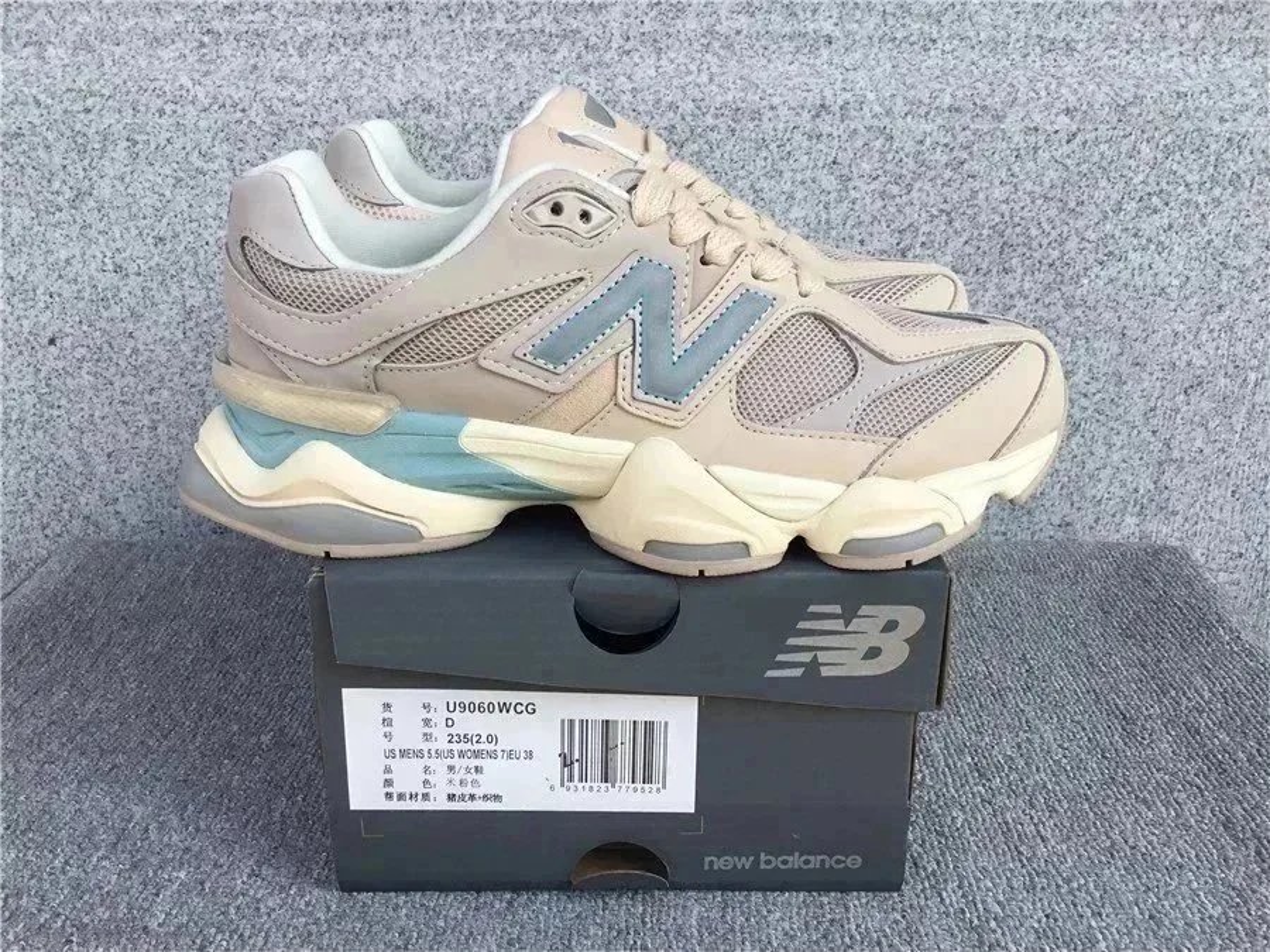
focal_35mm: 31
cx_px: 635
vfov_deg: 45.4
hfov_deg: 58.4
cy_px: 476
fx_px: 1137
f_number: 2.4
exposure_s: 1/403
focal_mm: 3.3
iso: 25
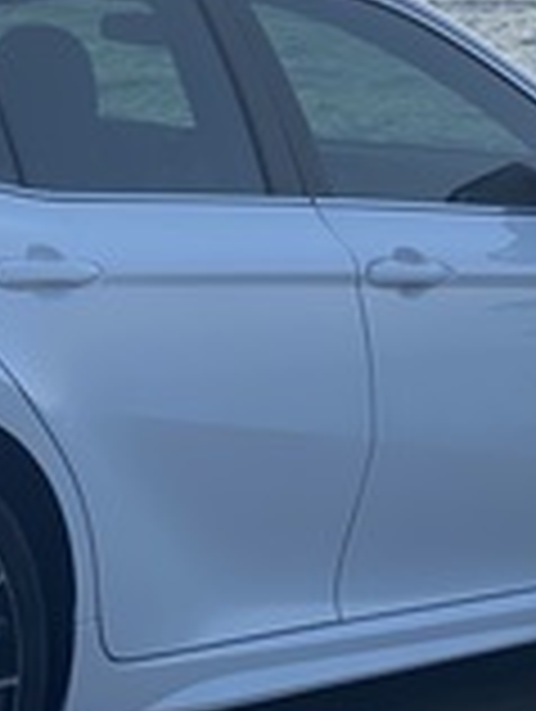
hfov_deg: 7.5
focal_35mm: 197
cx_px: -50
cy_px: -279
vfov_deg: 9.8
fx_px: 4056
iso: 20
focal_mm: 6
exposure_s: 1/294
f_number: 2
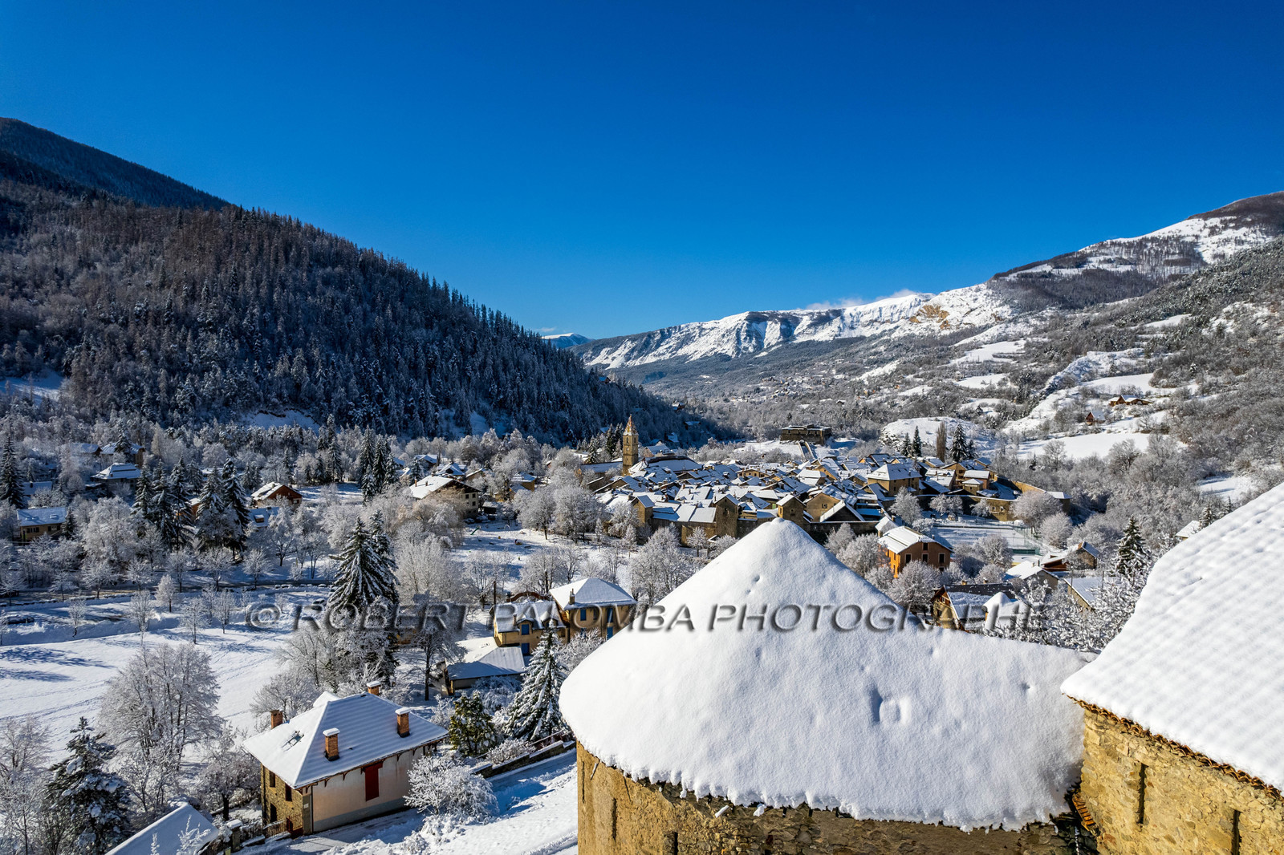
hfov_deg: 78.6
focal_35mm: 22
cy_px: 428
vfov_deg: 57.2
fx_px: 784
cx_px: 642
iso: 100
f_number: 2.8
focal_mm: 8.4
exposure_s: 1/6400
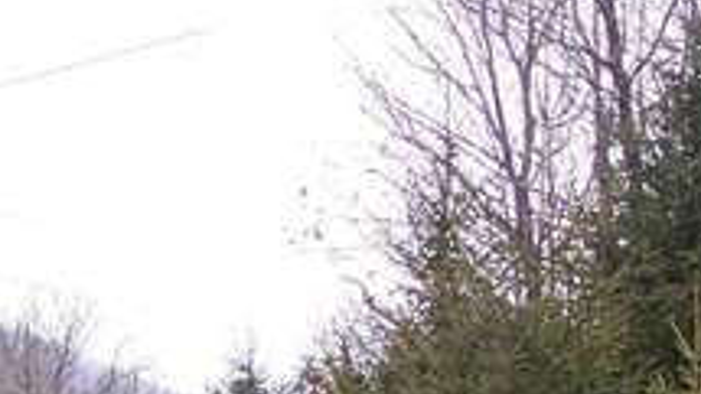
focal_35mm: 145
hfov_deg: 14.5
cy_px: 713
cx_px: -41
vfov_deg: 8.1
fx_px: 2696
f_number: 3
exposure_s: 1/90
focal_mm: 7
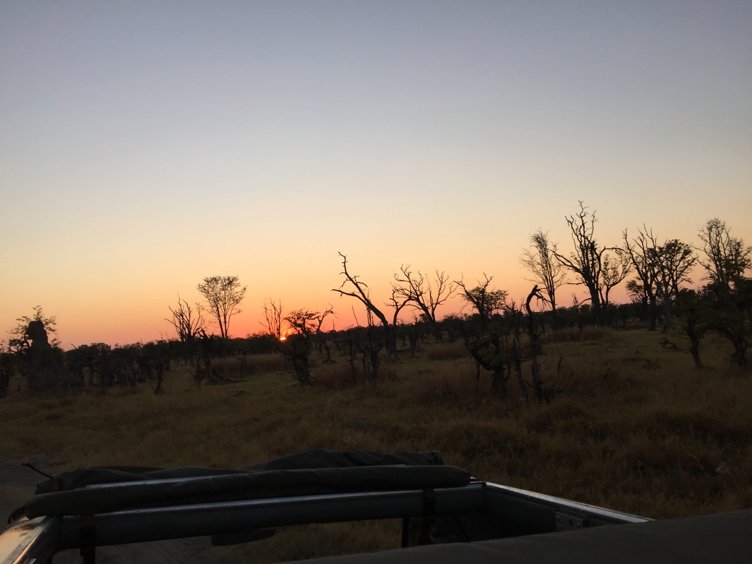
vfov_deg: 48.2
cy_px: 282
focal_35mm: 29
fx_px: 630
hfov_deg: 61.7
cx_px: 376
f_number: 2.2
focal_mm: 4.15
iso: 32
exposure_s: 1/278
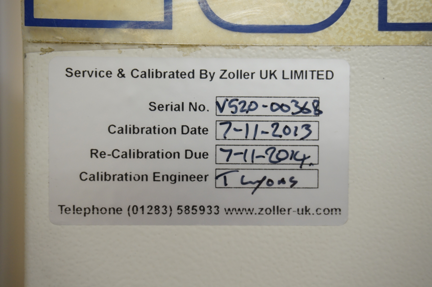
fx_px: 576
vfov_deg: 28.0
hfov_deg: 41.1
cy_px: 144
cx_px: 216
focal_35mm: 48
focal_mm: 32
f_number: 5
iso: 640
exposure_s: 1/60
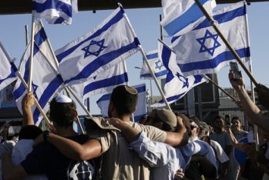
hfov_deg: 27.5
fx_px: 546
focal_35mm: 73
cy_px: 95
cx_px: 88
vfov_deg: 18.7
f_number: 4
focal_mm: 36
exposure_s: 1/2500
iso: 100
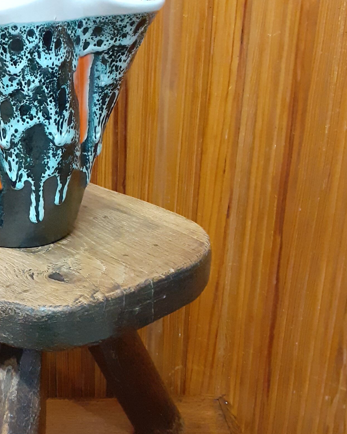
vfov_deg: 34.0
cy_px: 269
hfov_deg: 26.6
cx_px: 30
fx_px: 706
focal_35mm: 55
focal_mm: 3.6
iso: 500
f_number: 1.9
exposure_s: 1/25
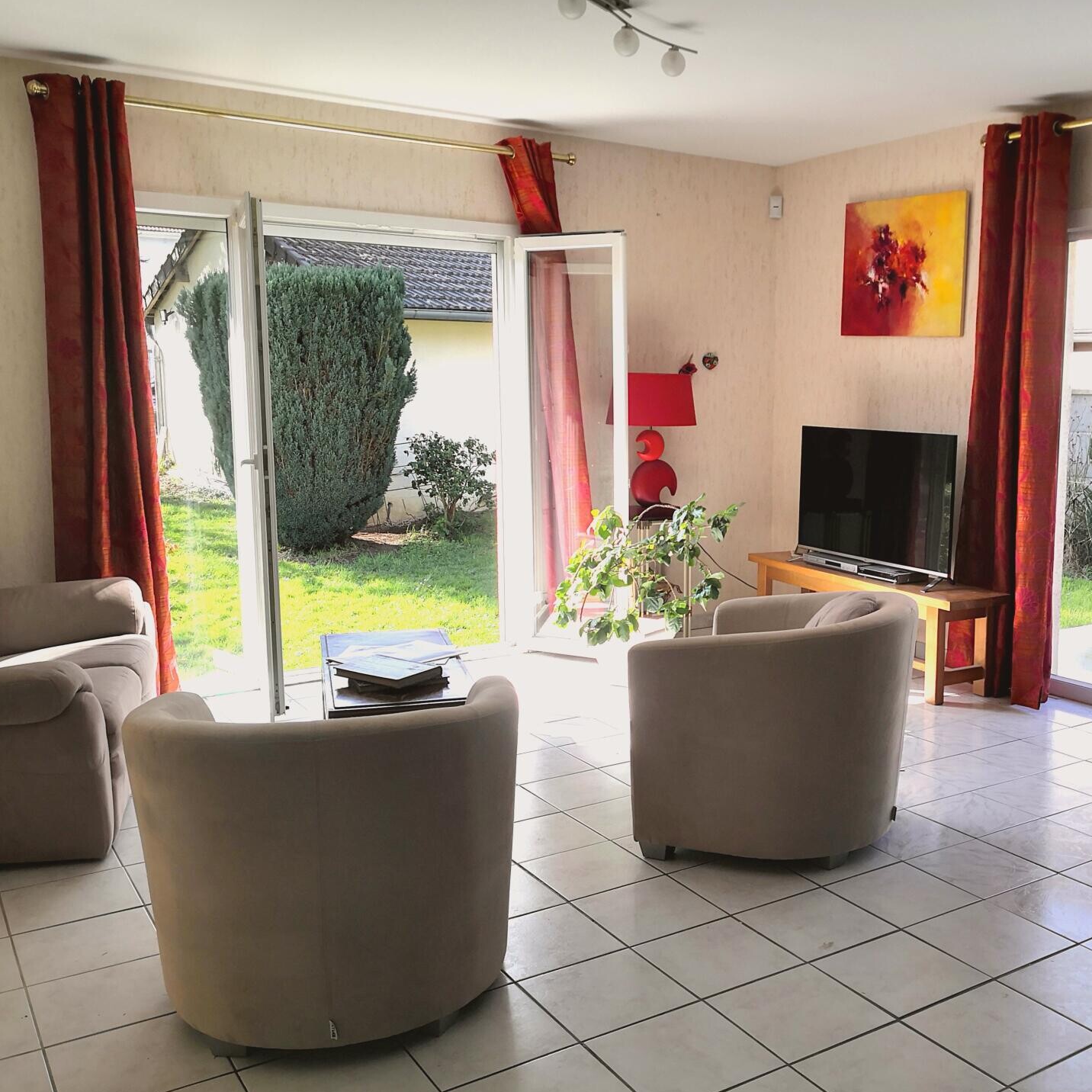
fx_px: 1142
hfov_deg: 50.3
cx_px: 720
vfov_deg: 51.1
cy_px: 547
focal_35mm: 32
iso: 50
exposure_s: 1/683
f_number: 1.6
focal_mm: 3.95
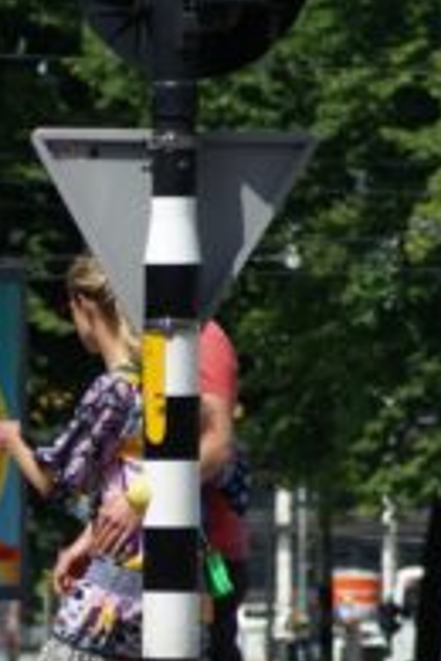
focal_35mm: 624
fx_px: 11457
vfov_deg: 3.3
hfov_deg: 2.2
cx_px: -482
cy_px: 600
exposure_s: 1/250
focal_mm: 135
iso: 100
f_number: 7.1
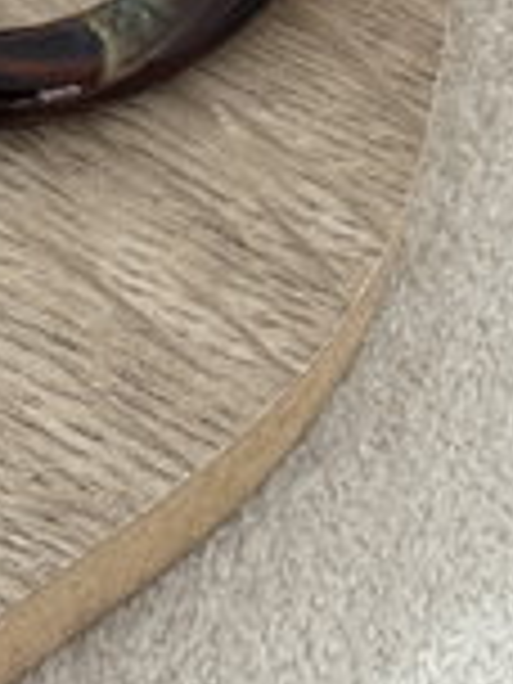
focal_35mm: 168
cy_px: -295
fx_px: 3320
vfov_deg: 11.4
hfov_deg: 8.8
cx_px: 9
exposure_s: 1/50
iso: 250
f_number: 1.78
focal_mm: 6.76
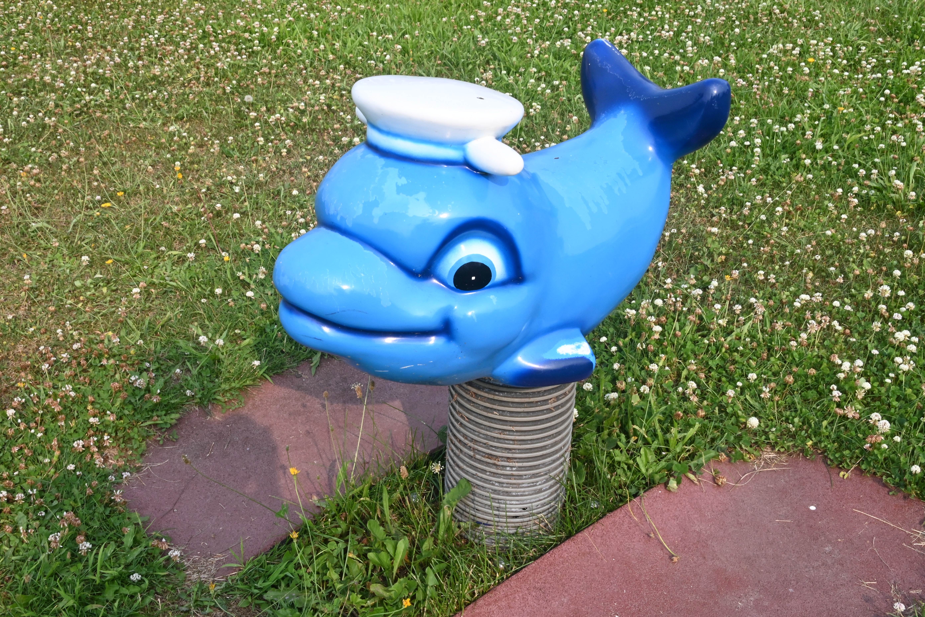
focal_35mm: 39
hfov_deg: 49.6
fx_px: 1002
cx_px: 462
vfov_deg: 34.2
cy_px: 308
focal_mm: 26
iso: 720
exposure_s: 1/100
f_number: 25
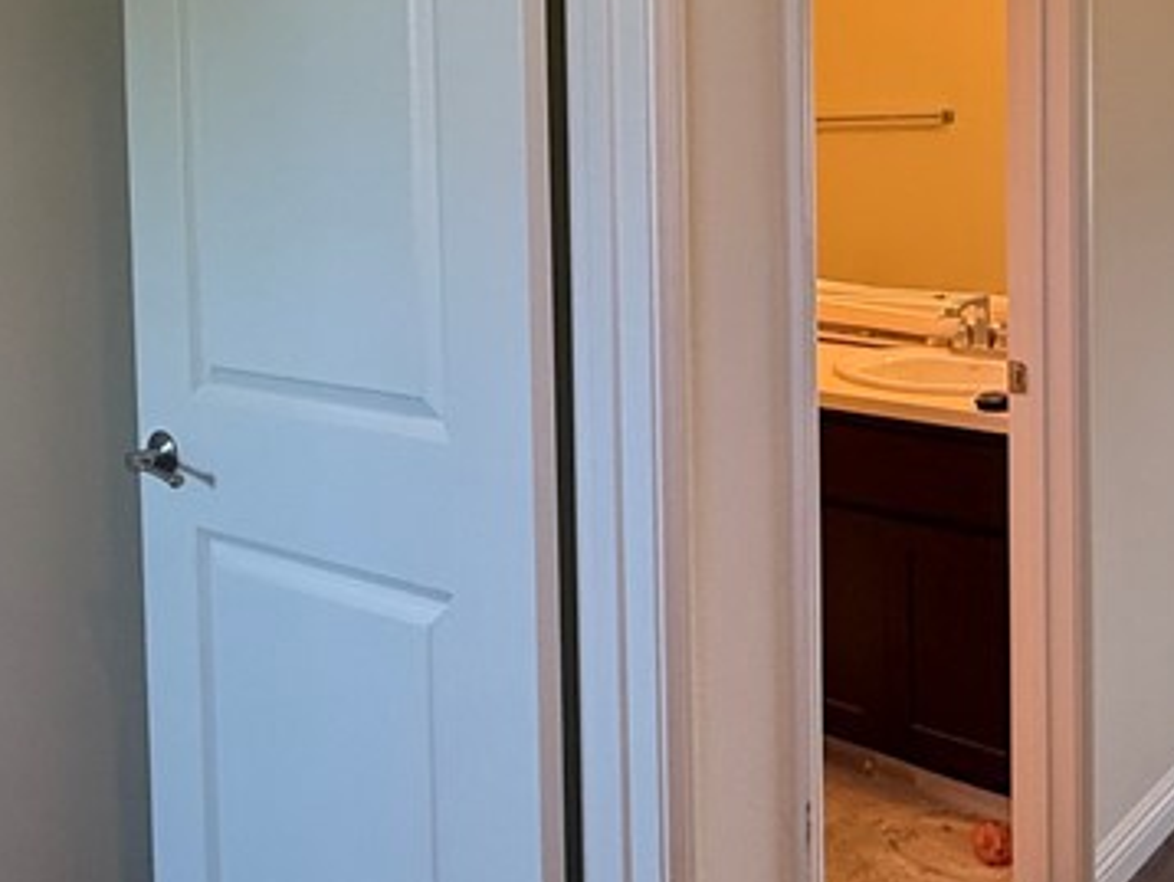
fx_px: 1358
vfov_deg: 34.8
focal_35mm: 40
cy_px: 170
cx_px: 800
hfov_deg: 45.9
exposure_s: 1/120
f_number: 2.2
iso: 320
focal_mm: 2.22
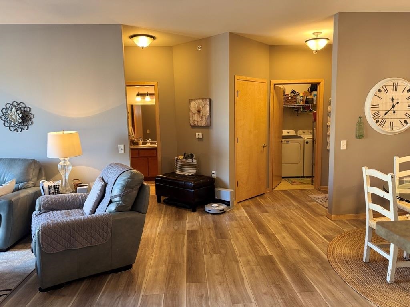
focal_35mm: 24
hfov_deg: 71.6
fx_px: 284
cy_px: 154
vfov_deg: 56.8
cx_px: 205
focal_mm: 6.76
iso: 160
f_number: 1.78
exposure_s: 1/60
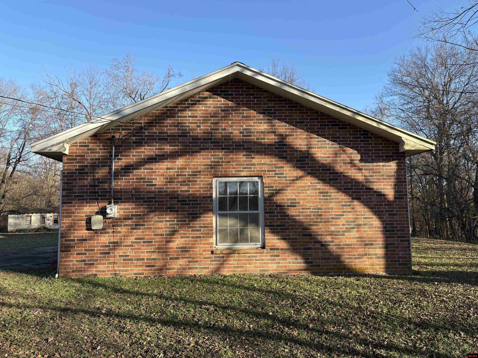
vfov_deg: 53.1
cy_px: 179
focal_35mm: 26
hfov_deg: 67.3
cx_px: 239
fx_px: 359
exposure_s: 1/920
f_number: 1.6
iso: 50
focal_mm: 5.96
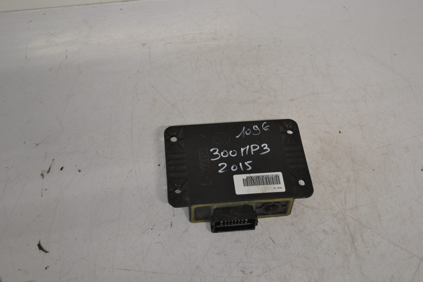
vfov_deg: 28.1
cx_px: 212
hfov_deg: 41.1
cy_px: 141
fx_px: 564
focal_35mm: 48
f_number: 4.8
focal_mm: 32
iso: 400
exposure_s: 1/30
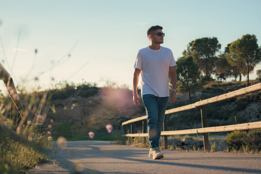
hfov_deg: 33.4
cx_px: 130
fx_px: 435
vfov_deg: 22.6
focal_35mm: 60
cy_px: 87
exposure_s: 1/200
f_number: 2
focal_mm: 40
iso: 400
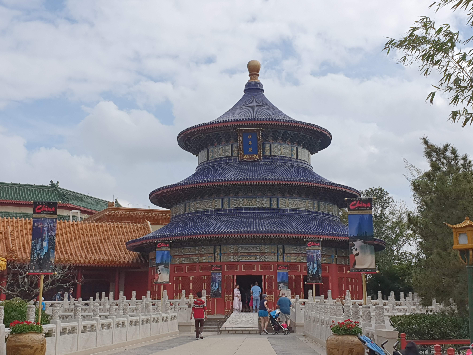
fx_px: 355
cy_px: 178
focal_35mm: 26
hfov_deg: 67.3
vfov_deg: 53.1
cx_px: 236
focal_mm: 4.32
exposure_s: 1/2469
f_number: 2.4
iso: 50
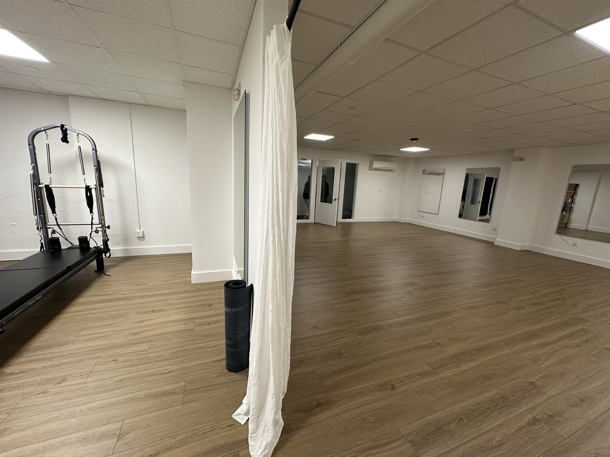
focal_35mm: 14
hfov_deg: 102.1
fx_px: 247
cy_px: 228
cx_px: 305
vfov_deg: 85.7
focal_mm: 2.22
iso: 200
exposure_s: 1/60
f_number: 2.2
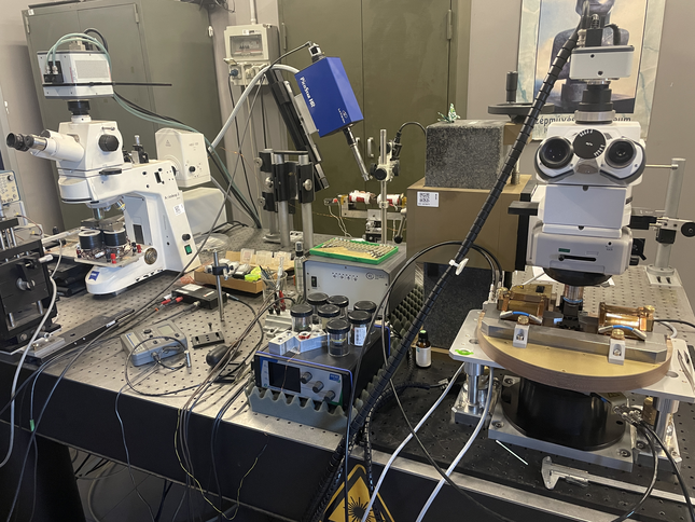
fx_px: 522
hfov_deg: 67.3
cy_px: 261
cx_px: 348
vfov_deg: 53.1
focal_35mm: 26
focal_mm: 4.2
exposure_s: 1/50
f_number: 1.6
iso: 400
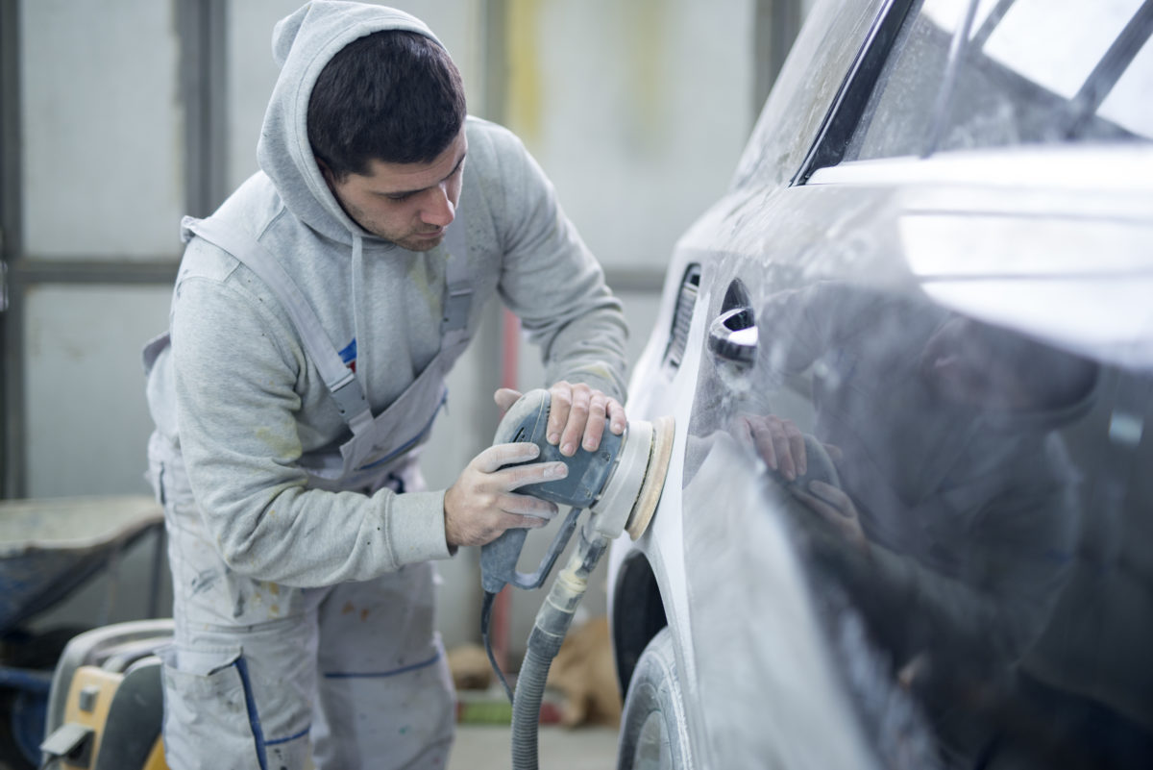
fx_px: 1602
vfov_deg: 27.0
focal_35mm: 50
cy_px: 385
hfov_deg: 39.6
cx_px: 576
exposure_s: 1/250
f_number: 1.6
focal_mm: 50
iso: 500
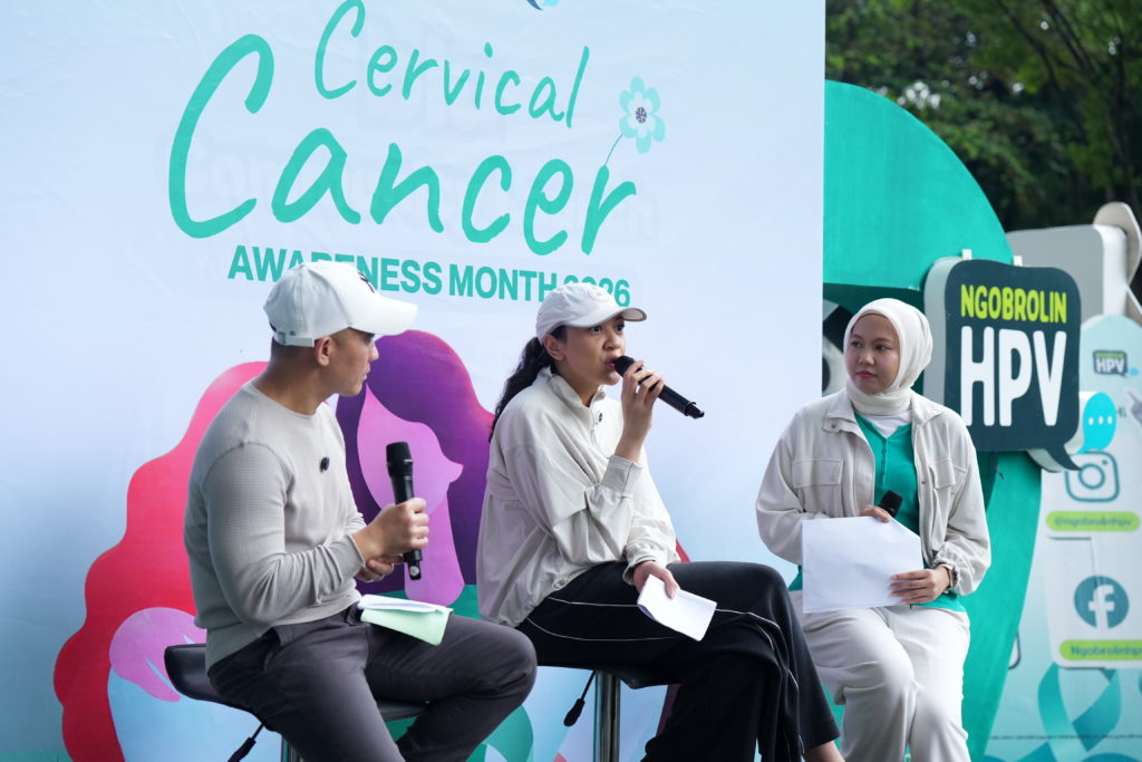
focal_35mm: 70
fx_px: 2221
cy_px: 381
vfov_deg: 19.5
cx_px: 571
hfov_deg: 28.8
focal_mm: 70
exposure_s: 1/1000
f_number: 4
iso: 1250
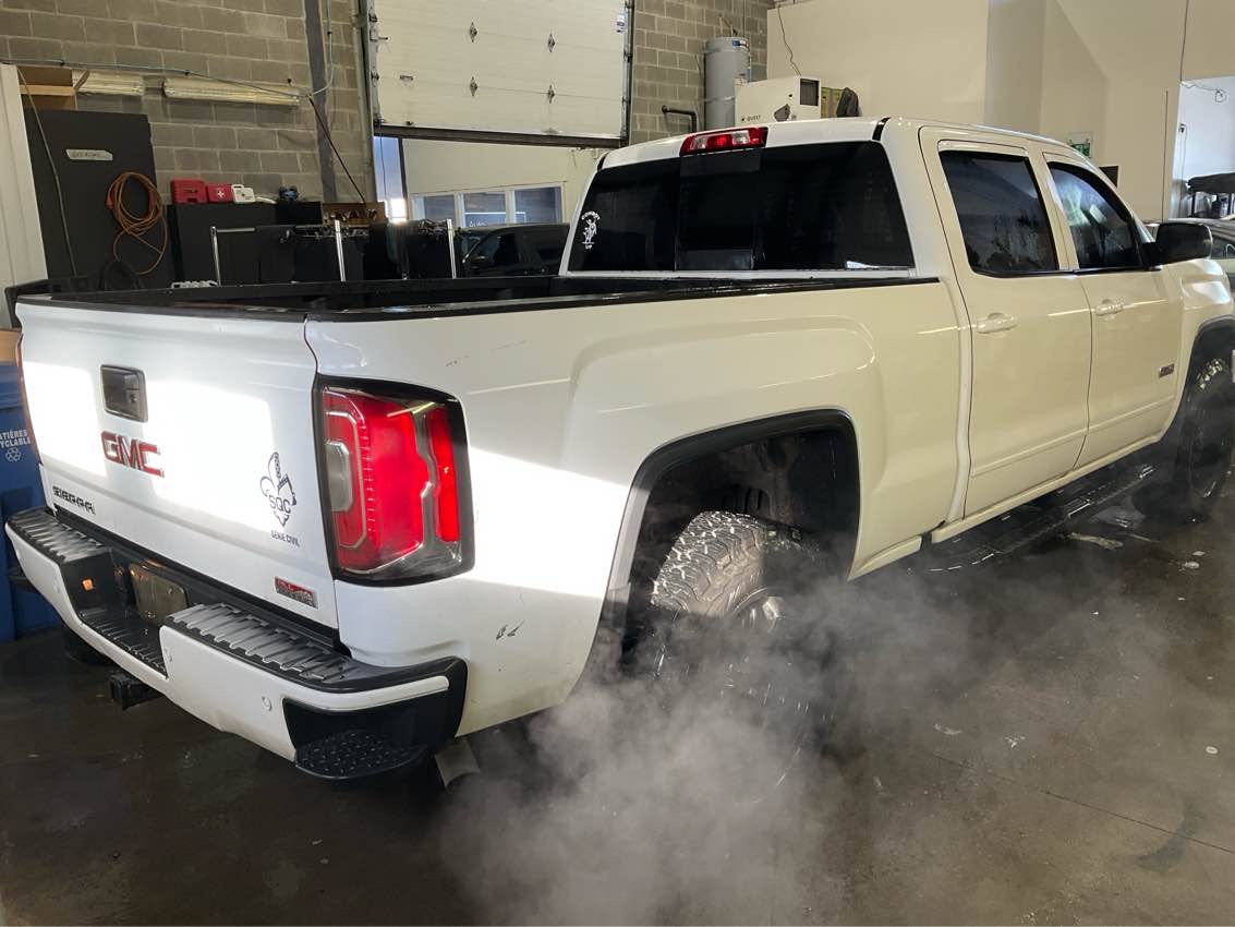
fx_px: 1035
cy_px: 464
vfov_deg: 48.2
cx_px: 618
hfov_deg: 61.7
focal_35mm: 29
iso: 32
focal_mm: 3
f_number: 1.8
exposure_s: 1/120
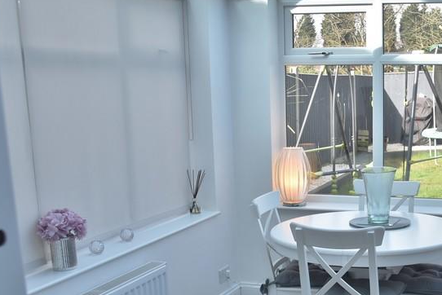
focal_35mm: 51
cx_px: 394
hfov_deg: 36.6
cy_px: 222
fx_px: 626
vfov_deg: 26.2
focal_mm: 18
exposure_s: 1/250
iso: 200
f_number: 5.6
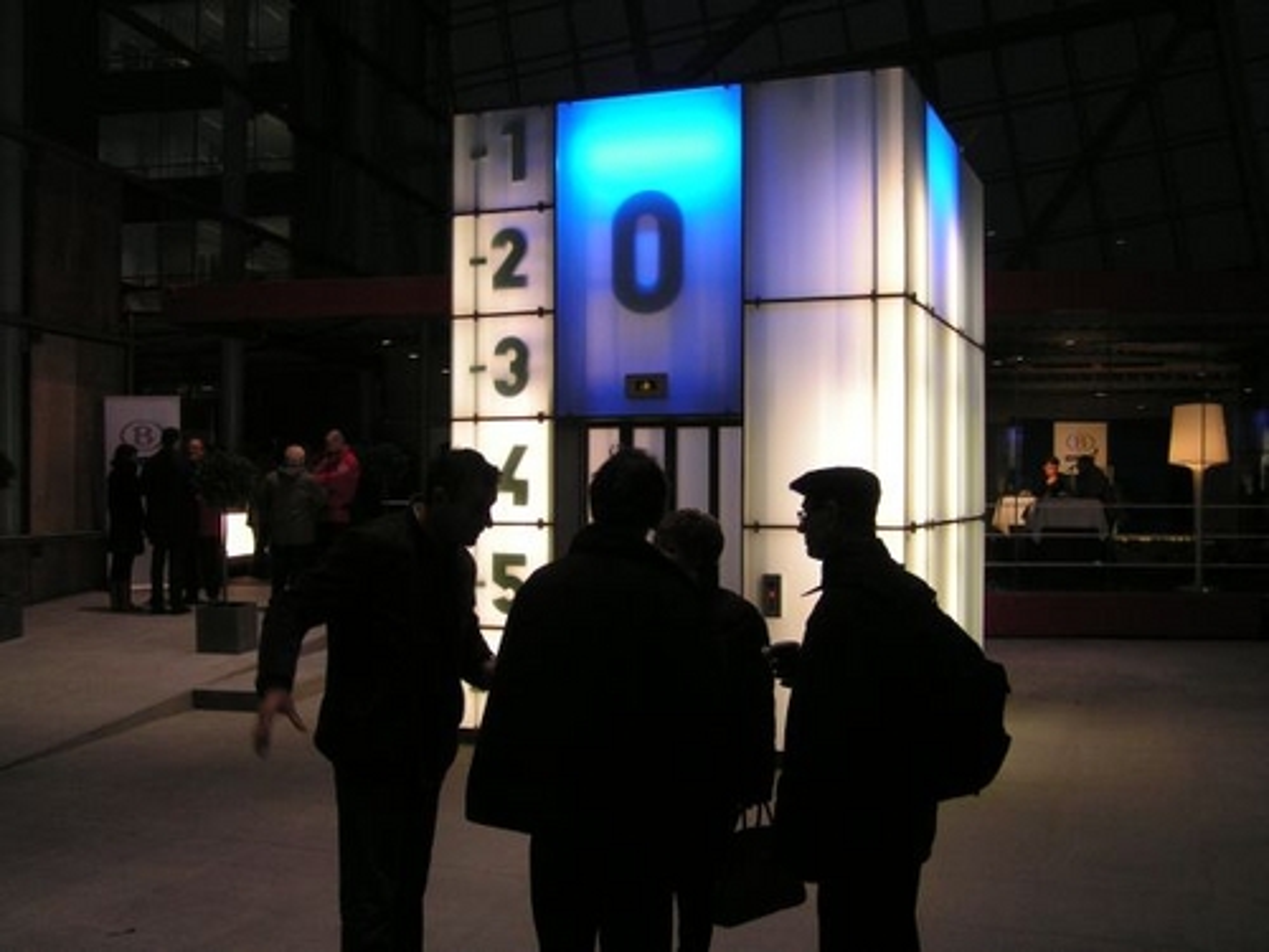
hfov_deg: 49.0
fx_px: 1393
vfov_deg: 37.7
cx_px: 634
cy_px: 476
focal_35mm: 38
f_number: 2.8
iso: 100
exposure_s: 1/40
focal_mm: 6.3
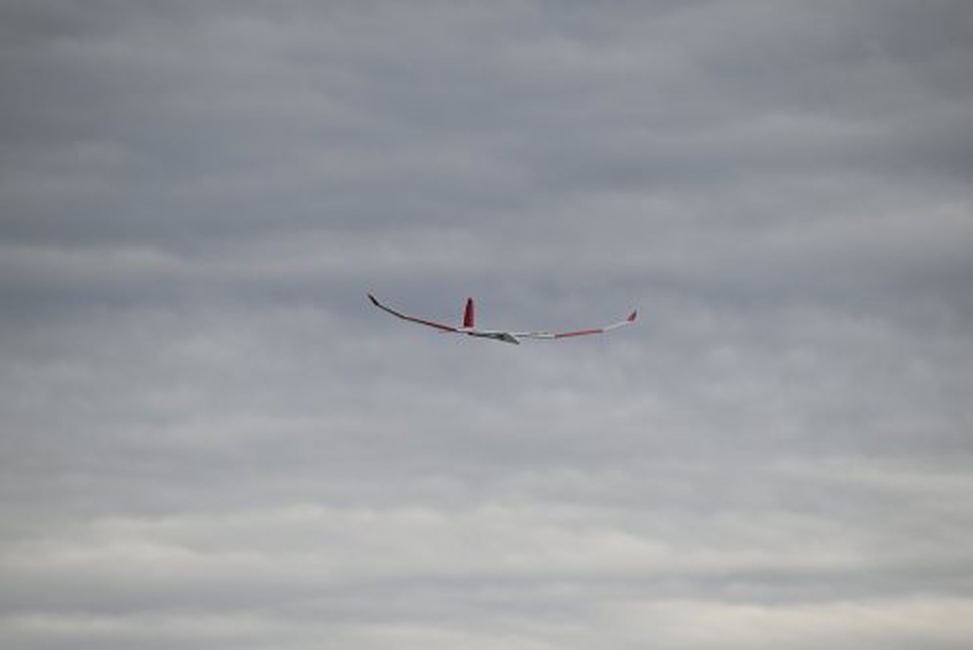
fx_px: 10817
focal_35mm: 400
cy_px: 325
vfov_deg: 3.4
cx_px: 486
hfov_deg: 5.2
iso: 640
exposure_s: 1/4000
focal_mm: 400
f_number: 8
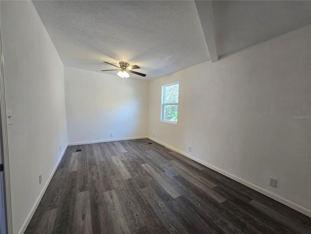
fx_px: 117
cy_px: 117
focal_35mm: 13
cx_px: 156
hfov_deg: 106.2
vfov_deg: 89.9
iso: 125
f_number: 2.2
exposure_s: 1/60
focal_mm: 2.2
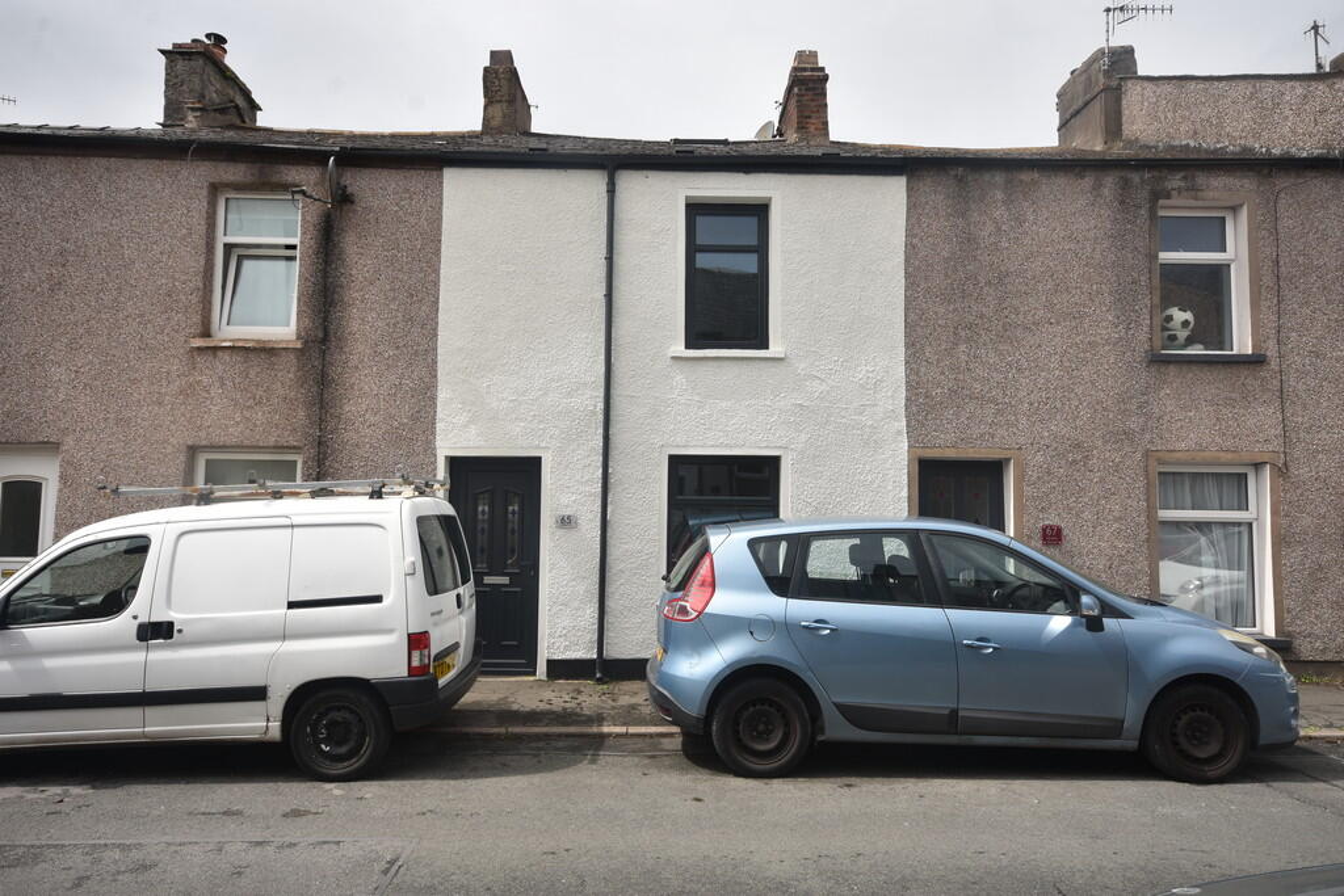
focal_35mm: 21
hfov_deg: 81.2
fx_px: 784
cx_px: 672
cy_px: 448
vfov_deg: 59.5
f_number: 9
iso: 100
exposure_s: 1/250
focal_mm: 14
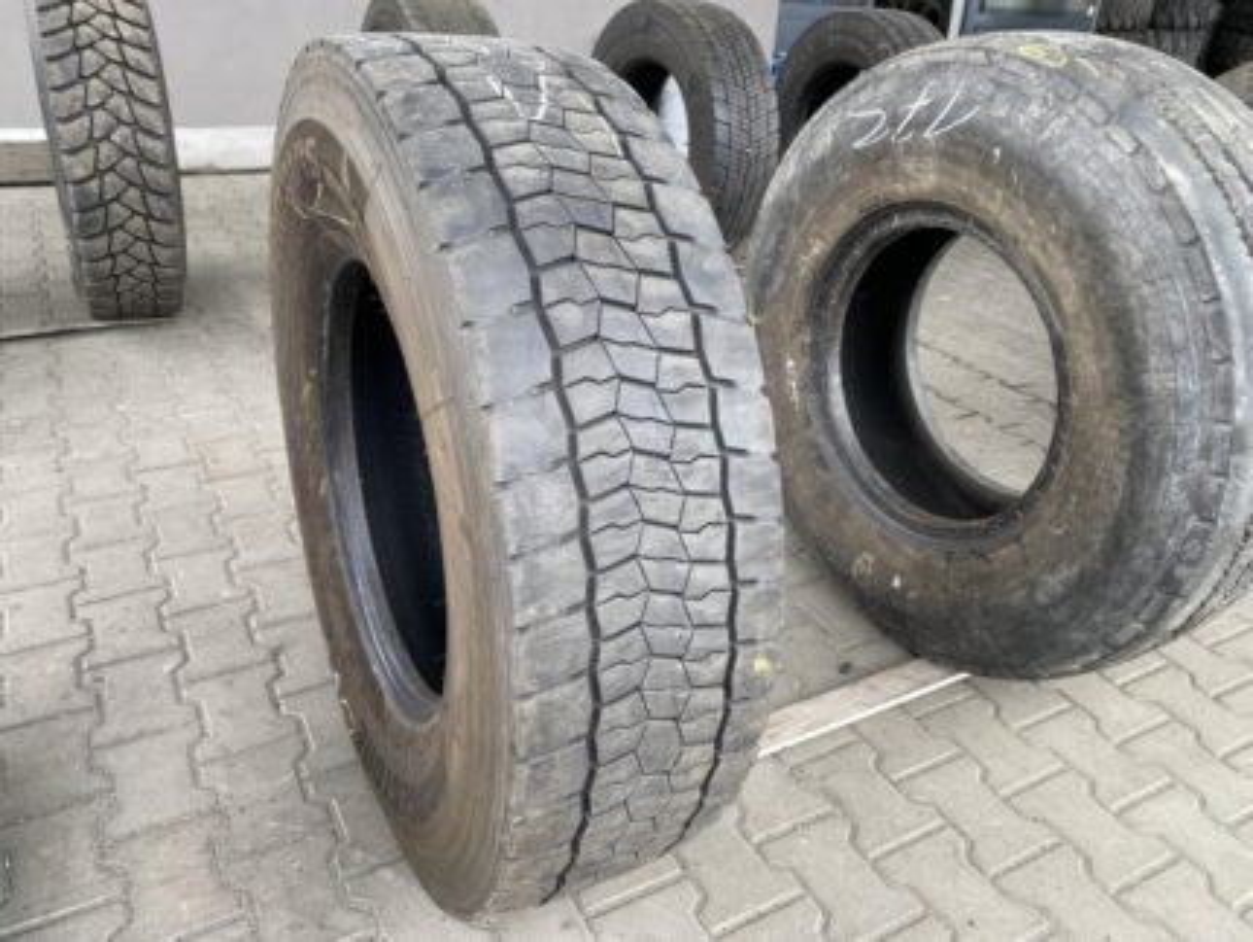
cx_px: 626
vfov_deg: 53.1
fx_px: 942
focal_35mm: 26
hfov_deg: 67.3
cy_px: 471
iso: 50
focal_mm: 4.25
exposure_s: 1/121
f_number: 1.8
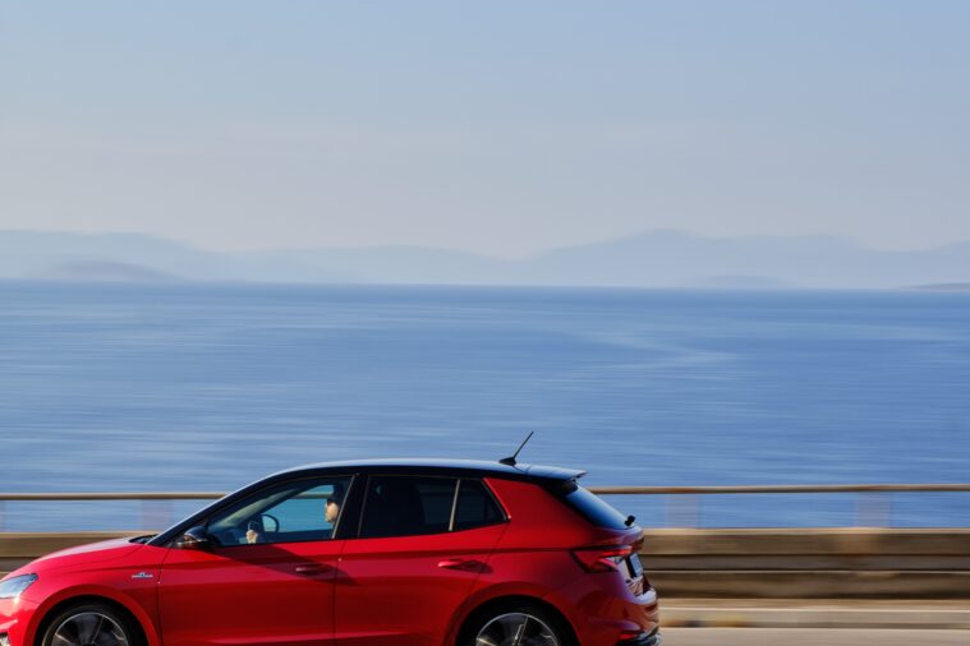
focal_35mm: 98
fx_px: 2640
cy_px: 420
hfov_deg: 20.7
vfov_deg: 13.9
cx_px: 296
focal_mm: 41.4
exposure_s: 1/60
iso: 125
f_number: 13
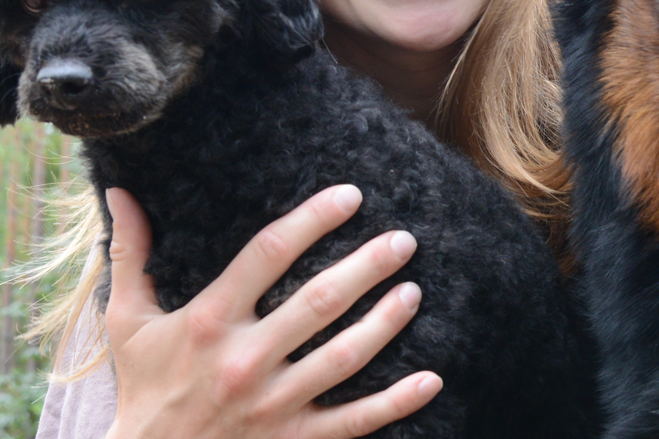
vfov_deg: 12.1
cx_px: 526
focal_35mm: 113
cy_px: 77
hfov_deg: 17.9
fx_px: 2068
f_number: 8
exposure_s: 1/125
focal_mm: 38
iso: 1000
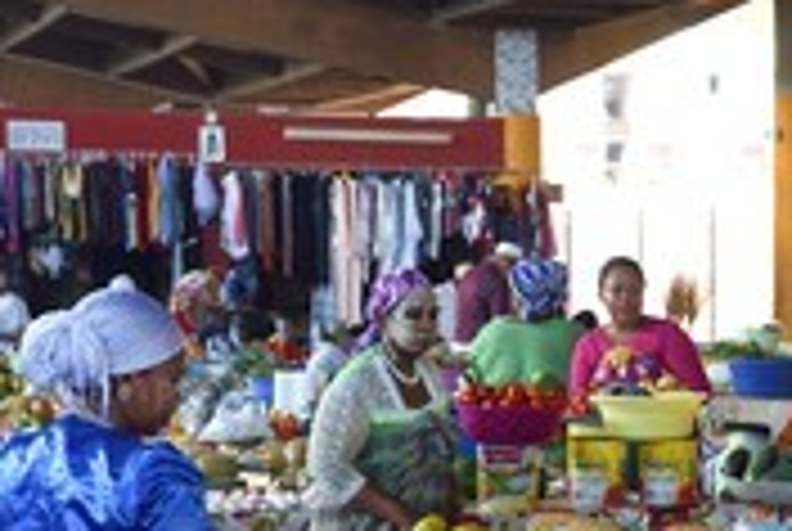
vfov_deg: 11.5
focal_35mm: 119
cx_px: 765
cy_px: 522
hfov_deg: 16.9
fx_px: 2622
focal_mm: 50
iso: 800
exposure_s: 1/100
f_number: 5
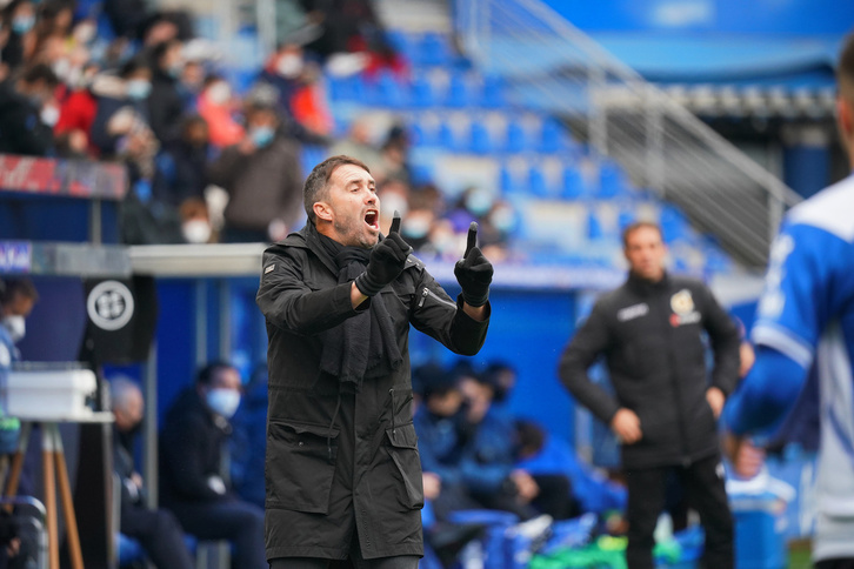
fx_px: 13117
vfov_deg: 2.5
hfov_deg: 3.7
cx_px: 427
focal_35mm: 553
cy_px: 284
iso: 2000
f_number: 6.3
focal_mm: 553
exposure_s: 1/1000
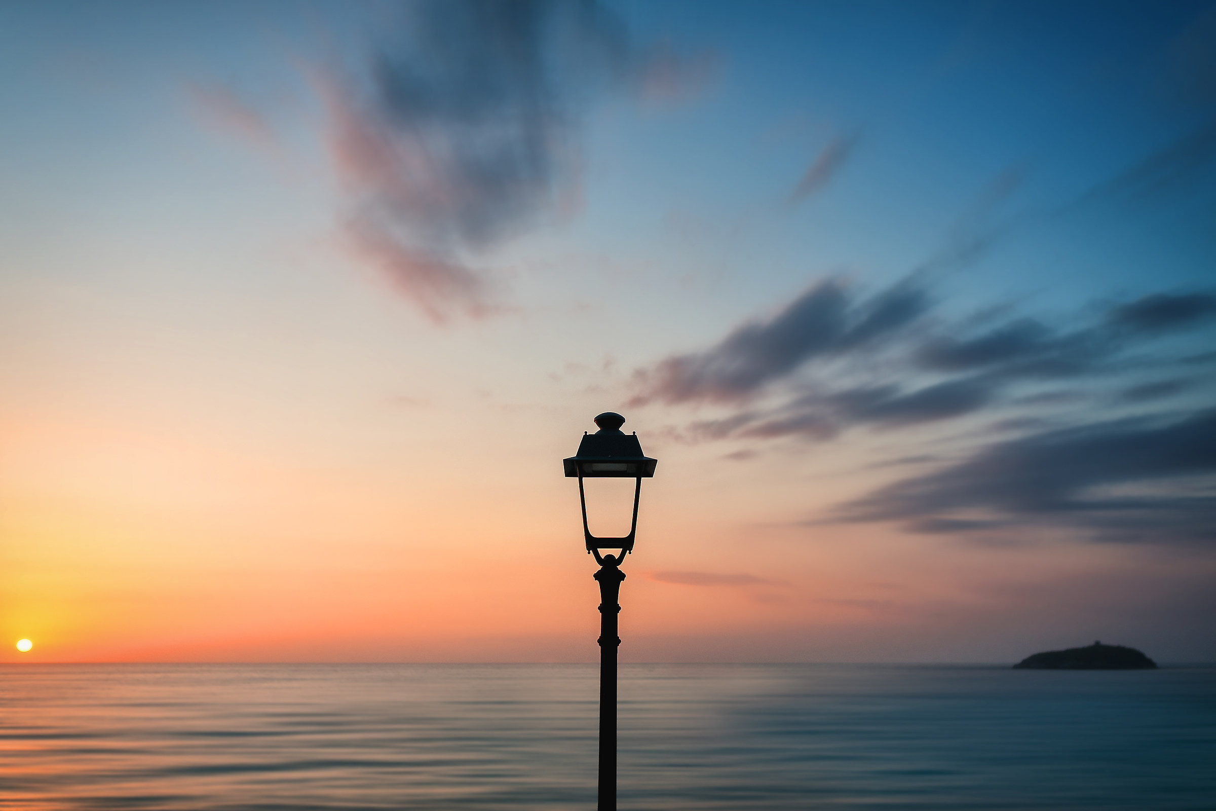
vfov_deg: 37.9
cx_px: 608
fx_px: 1182
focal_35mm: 35
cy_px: 406
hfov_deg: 54.4
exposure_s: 1/2500
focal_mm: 35
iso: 400
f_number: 2.8
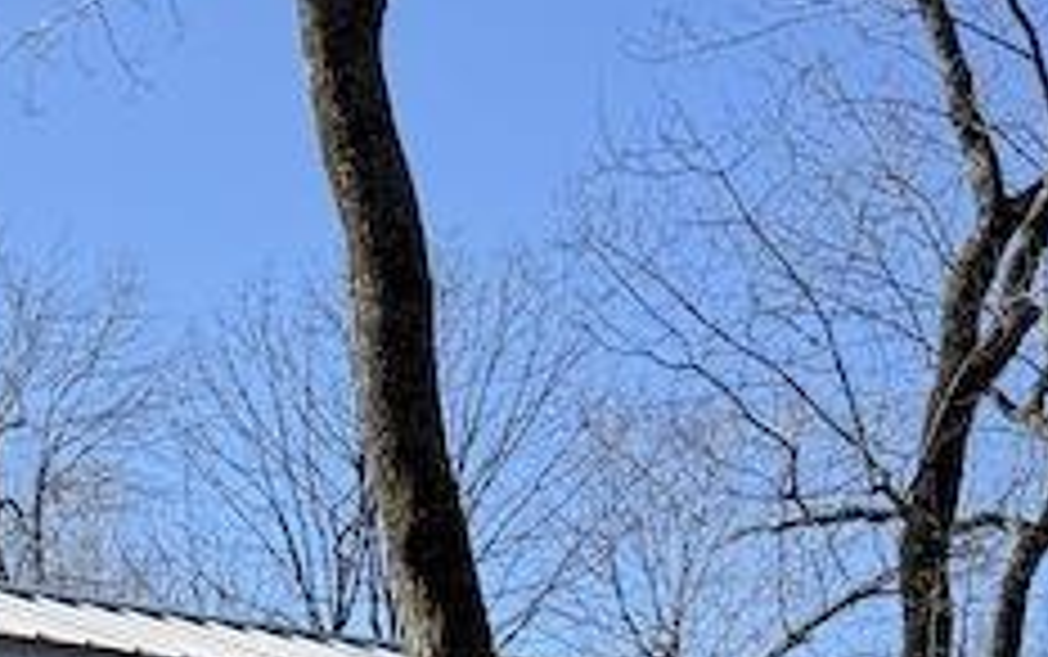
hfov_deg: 18.9
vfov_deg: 10.9
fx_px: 3115
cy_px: 1354
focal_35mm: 109
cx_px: 238
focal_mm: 6.76
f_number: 1.78
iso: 80
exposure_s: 1/1812
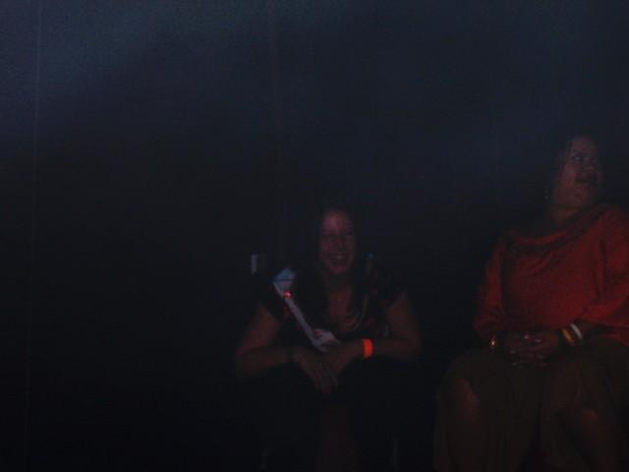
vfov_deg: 13.3
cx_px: 314
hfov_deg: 17.7
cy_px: 236
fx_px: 2017
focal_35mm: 111
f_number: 4.8
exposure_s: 1/90
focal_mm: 16.8
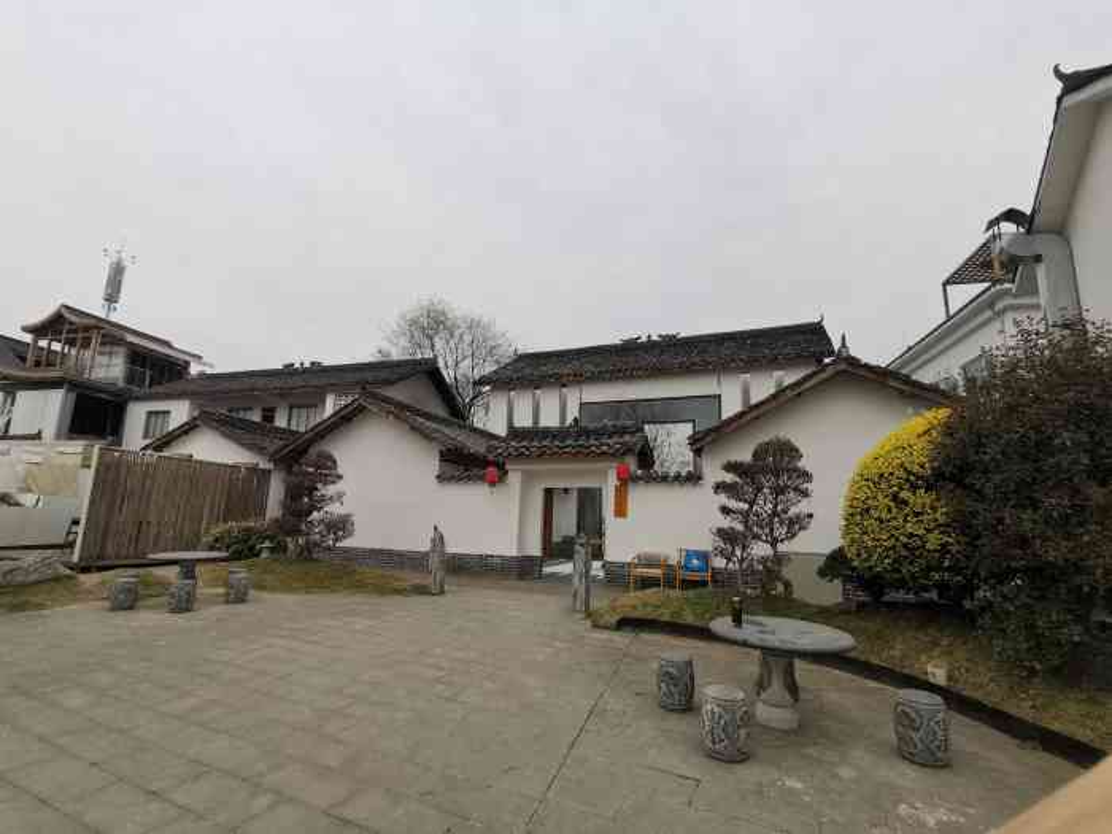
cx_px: 556
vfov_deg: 74.7
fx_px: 546
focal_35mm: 17
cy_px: 417
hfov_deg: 91.0
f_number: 2.2
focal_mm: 2.23
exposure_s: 1/1429
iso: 50
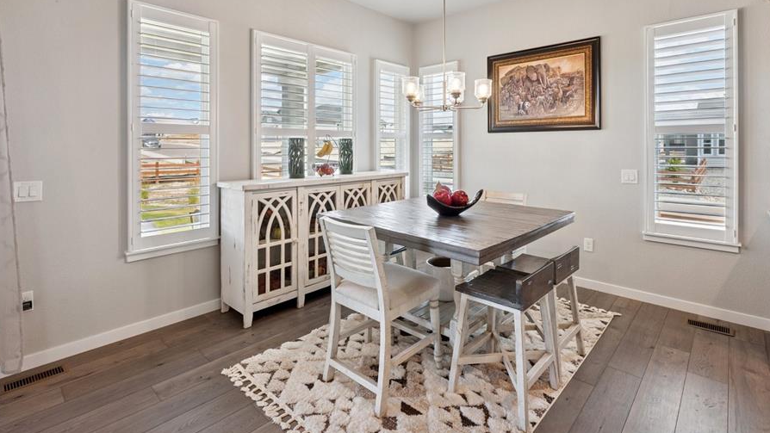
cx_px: 406
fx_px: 368
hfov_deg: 92.6
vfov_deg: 59.7
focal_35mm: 18
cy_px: 145
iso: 100
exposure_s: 1/20
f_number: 11
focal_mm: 15
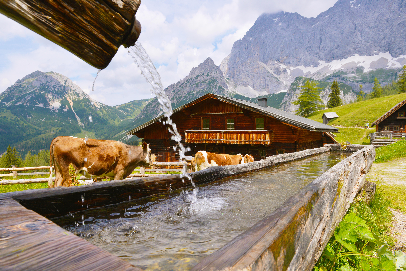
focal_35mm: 24
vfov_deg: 53.2
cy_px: 136
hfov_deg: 73.7
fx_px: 271
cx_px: 203
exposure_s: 1/250
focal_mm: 24
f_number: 9
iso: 250
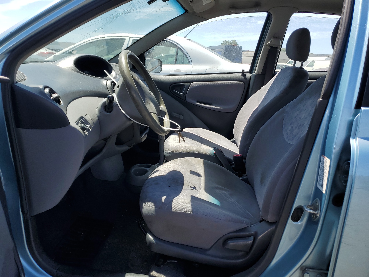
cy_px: 138
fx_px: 277
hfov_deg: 67.3
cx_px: 184
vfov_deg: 53.1
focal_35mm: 26
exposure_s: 1/1429
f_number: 1.5
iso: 50
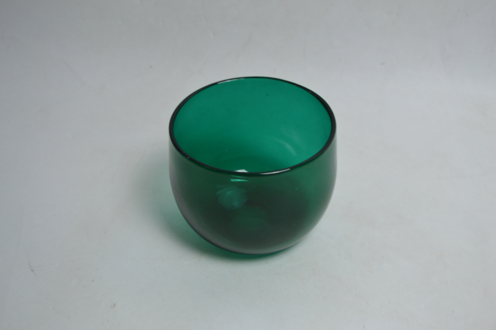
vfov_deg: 28.1
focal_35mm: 48
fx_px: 661
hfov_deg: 41.1
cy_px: 165
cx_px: 248
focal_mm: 32
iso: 400
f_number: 4.8
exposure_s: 1/25
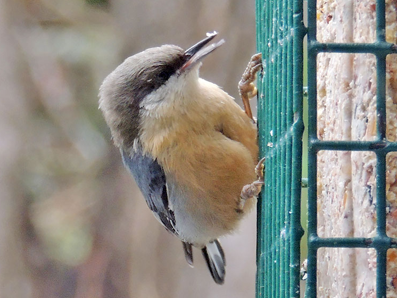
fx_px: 3075
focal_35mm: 268
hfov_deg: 7.4
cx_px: 197
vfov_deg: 5.5
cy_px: 156
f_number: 4.7
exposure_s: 1/60
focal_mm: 44.5
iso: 400
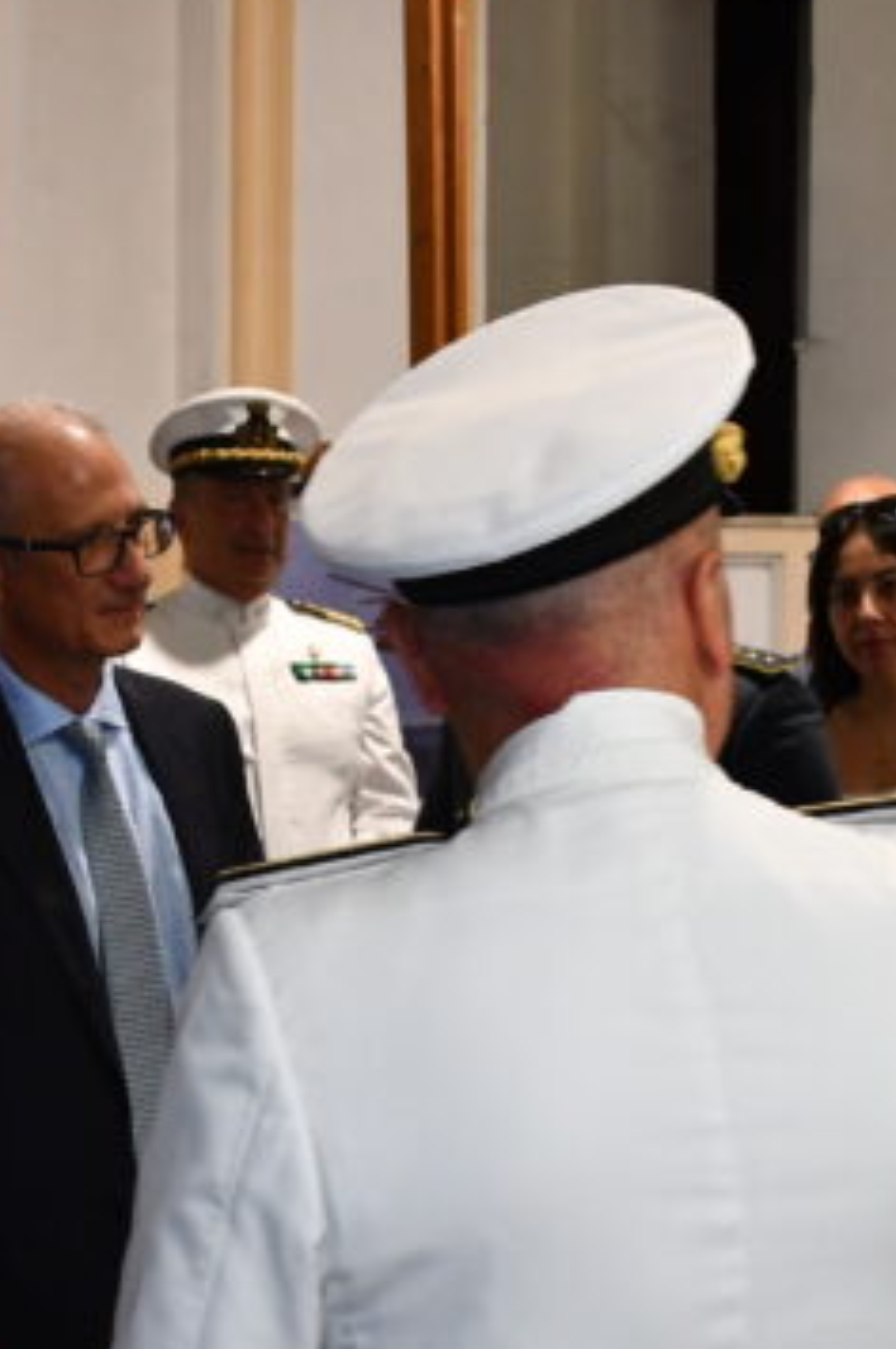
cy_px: 815
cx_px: 569
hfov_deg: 17.4
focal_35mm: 78
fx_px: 2917
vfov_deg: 26.0
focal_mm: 18
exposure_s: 1/250
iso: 1250
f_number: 5
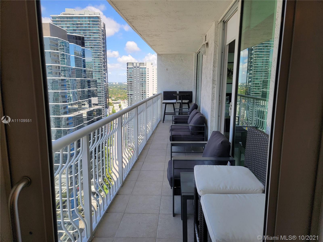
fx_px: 224
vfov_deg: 56.8
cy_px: 121
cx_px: 162
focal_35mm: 24
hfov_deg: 71.6
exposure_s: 1/175
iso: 16
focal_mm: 6.7
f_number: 1.8
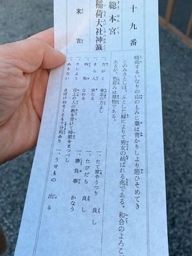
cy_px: 142
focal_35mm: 29
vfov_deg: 61.5
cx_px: 106
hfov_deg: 48.2
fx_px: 214
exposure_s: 1/128
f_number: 1.8
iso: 25
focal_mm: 4.25
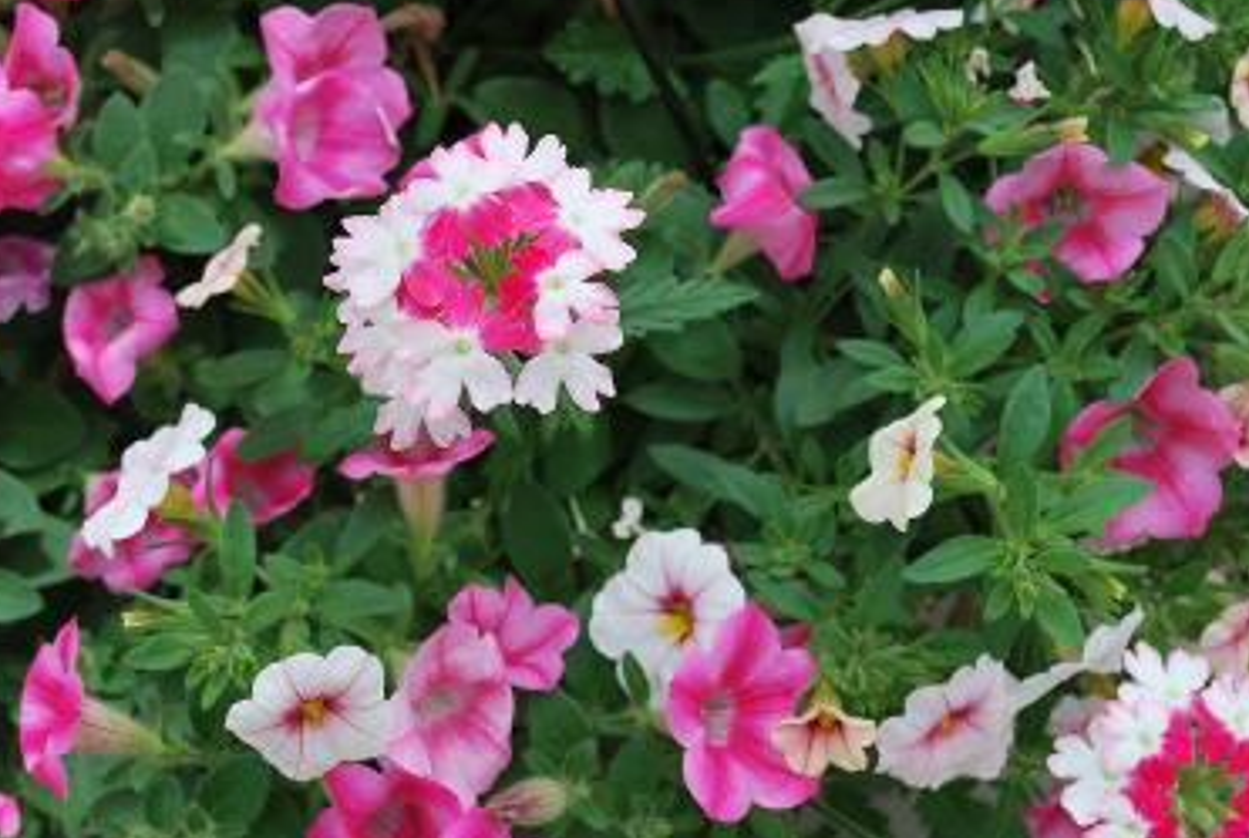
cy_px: 397
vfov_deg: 24.1
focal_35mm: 57
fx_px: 1965
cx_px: 646
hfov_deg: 35.2
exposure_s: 1/60
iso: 125
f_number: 8
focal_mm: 35
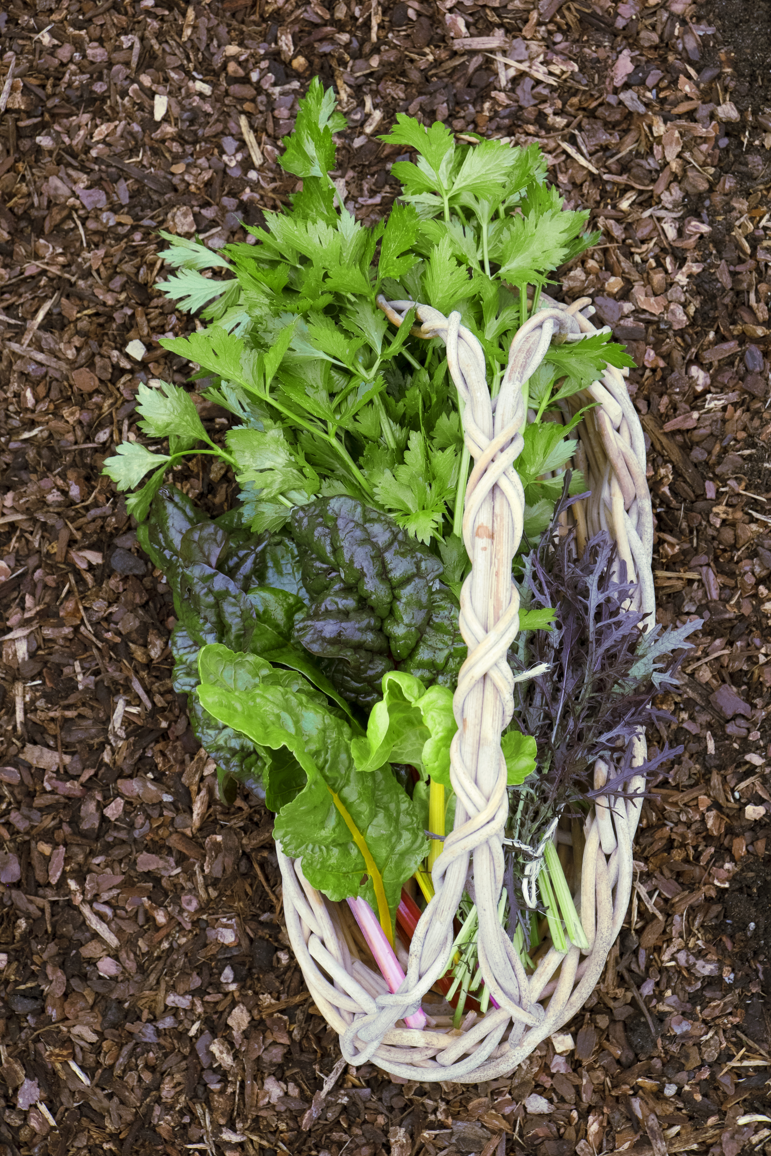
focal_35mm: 47
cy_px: 578
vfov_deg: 41.9
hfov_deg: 28.6
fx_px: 1510
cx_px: 386
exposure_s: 1/450
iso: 800
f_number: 6.4
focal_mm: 31.5
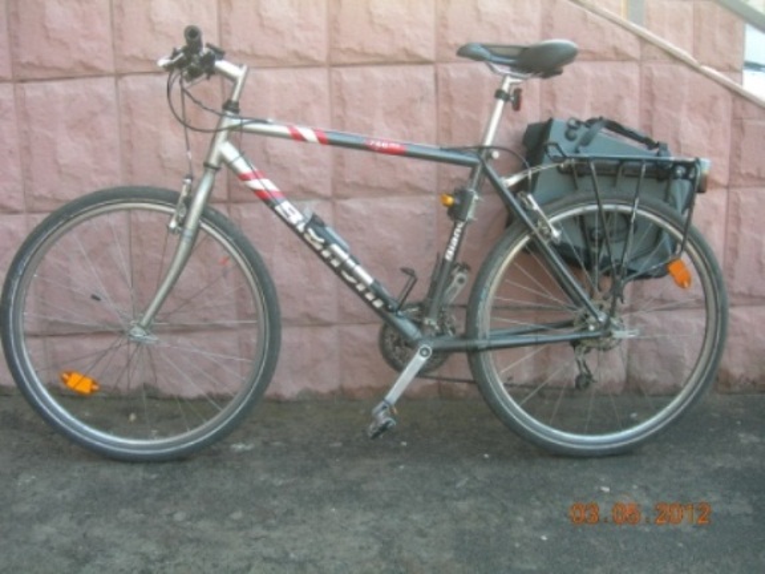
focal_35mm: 38
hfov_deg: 49.0
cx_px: 382
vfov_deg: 37.7
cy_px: 287
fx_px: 840
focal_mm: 7.8
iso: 50
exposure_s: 1/38.5
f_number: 2.8
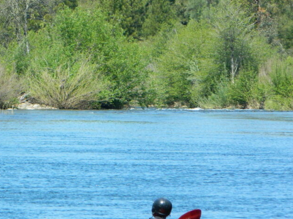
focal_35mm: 541
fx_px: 4579
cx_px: 55
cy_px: 106
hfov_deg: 3.7
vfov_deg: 2.7
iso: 160
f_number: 5.6
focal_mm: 59.7
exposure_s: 1/500
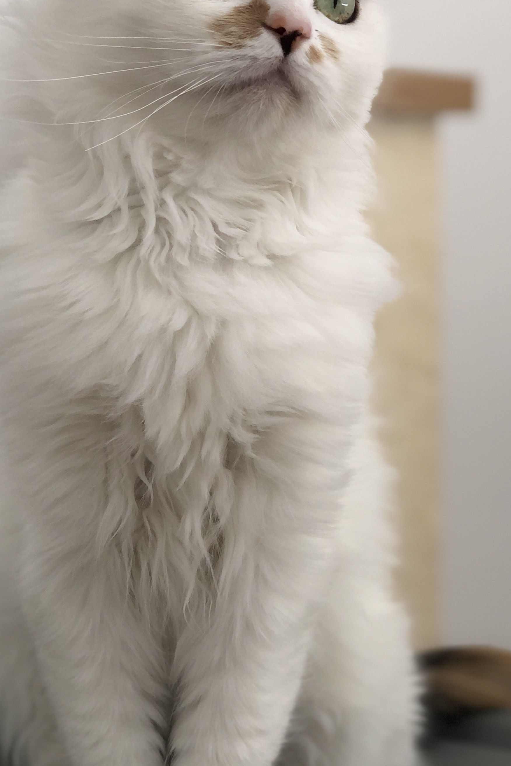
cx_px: 240
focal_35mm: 83
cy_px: 361
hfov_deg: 16.5
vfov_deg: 24.5
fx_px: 1767
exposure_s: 1/60
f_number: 2.4
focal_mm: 6
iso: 40
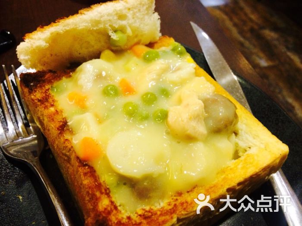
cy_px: 113
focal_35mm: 29
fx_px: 253
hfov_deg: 61.7
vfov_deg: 48.2
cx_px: 151
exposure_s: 1/24
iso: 250
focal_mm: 4.15
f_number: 2.2
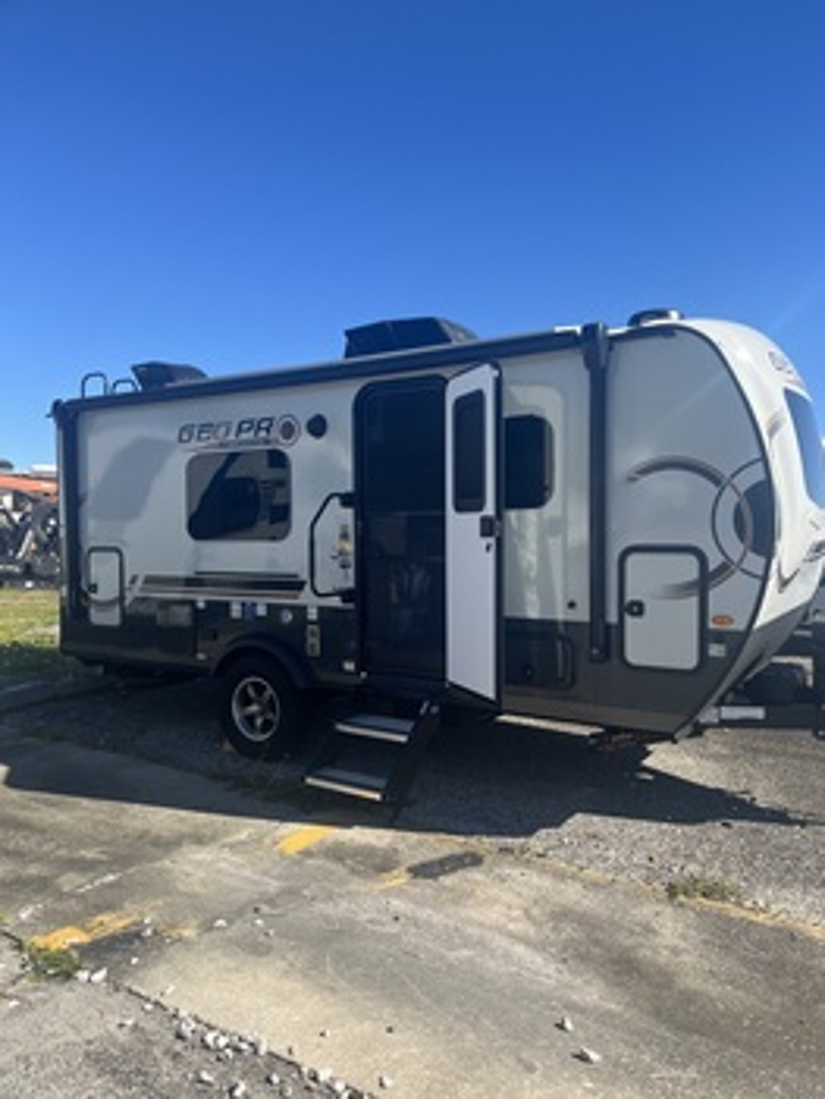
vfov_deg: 67.3
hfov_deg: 53.1
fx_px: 825
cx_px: 412
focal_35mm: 26
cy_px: 550
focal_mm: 5.1
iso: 50
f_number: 1.6
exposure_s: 1/2179
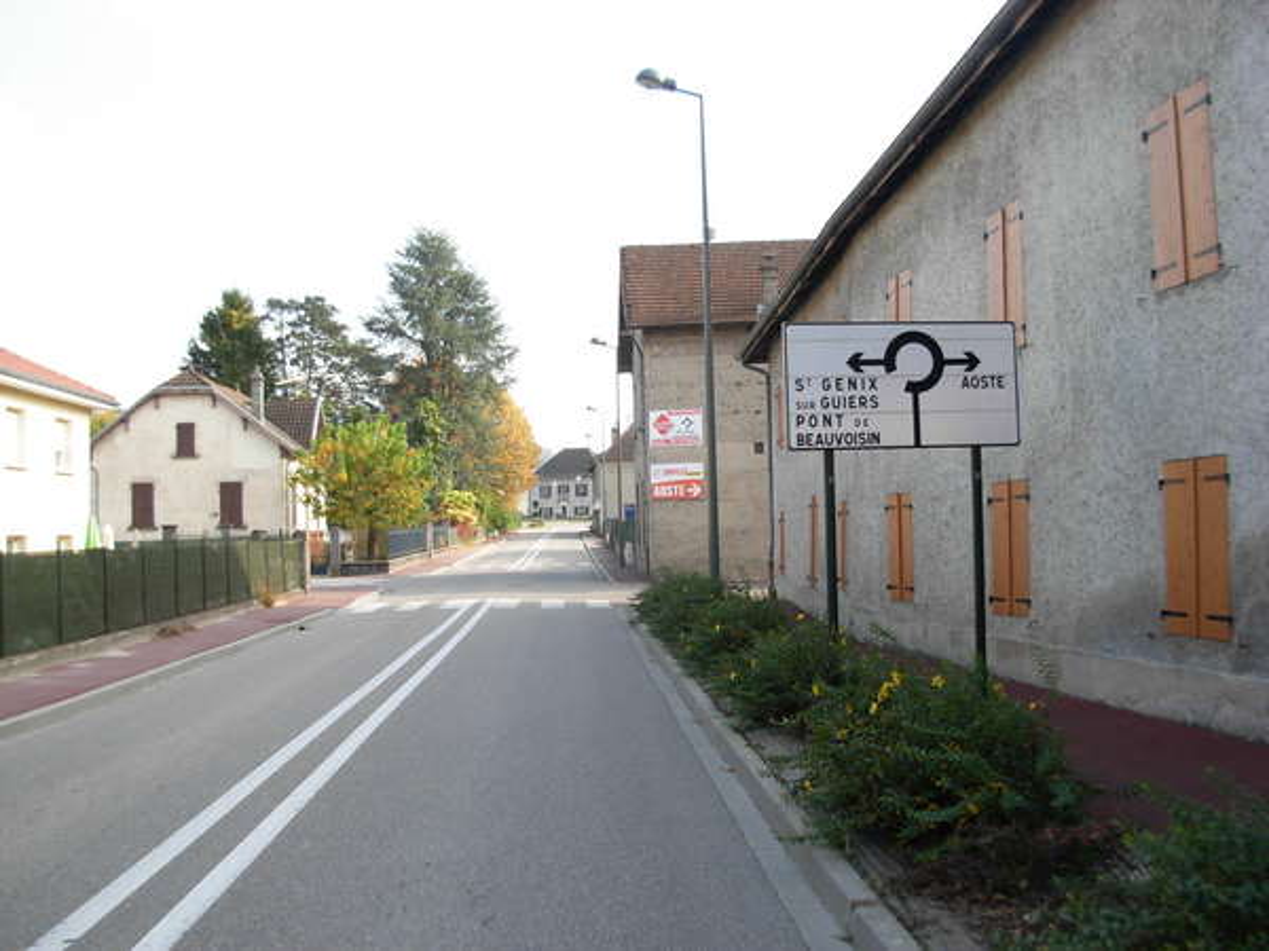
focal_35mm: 38
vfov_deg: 37.7
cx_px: 634
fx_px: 1393
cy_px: 476
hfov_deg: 49.0
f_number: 2.9
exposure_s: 1/304
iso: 79
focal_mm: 6.3
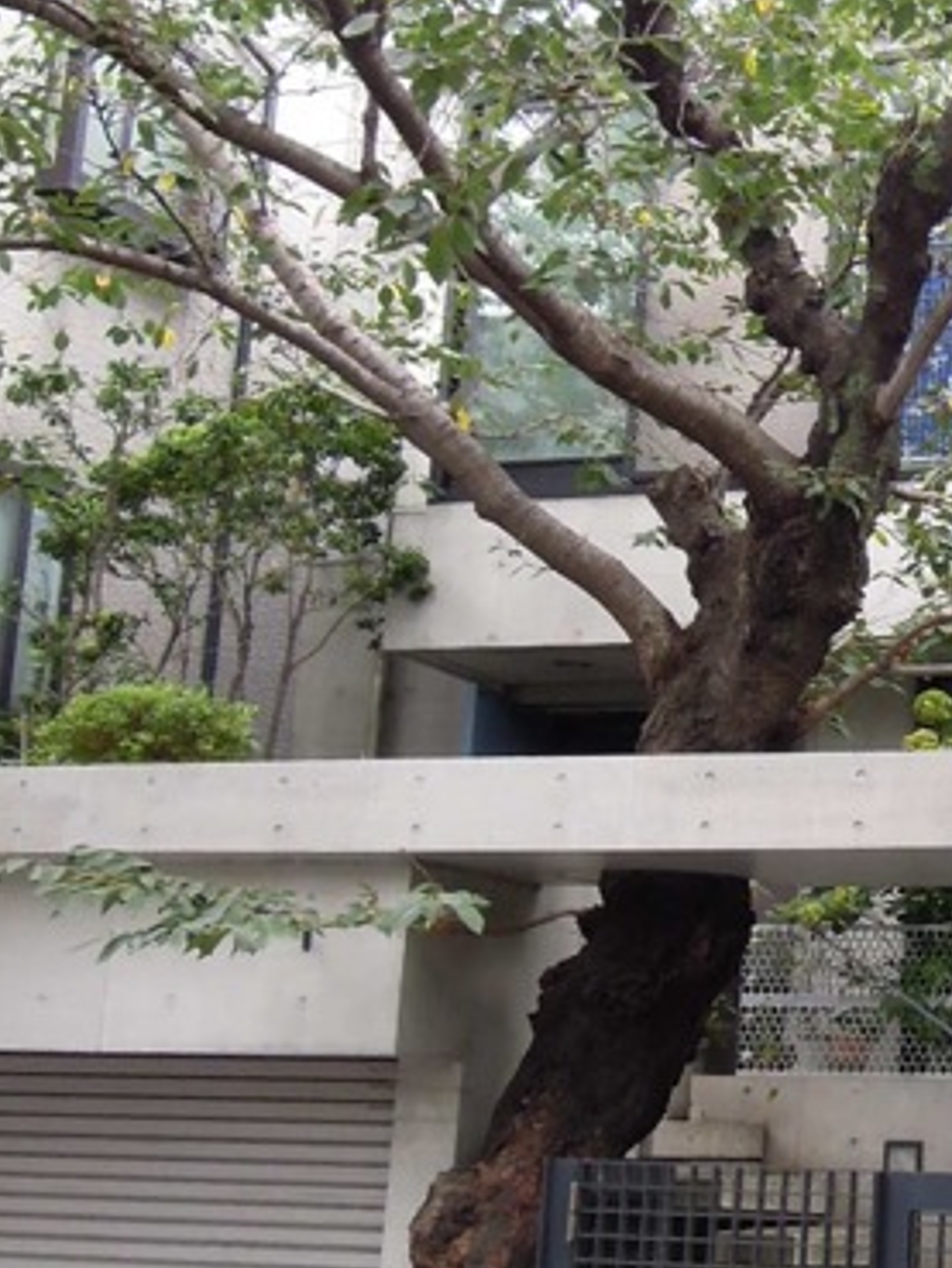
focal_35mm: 65
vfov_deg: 29.8
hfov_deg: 21.0
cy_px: 567
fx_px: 2382
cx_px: 1144
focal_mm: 4.3
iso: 160
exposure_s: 1/200
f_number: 2.8
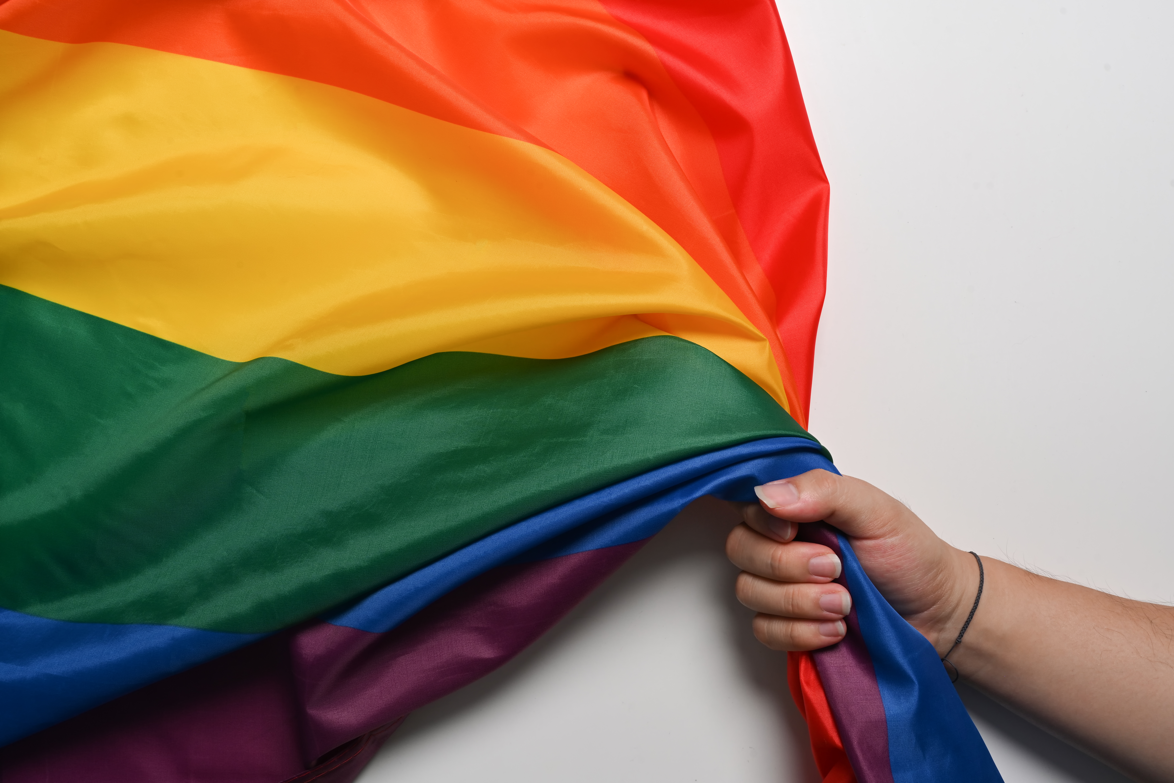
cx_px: 587
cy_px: 392
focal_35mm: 35
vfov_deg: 37.9
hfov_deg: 54.4
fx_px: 1141
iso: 200
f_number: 11
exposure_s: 1/60
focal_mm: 35
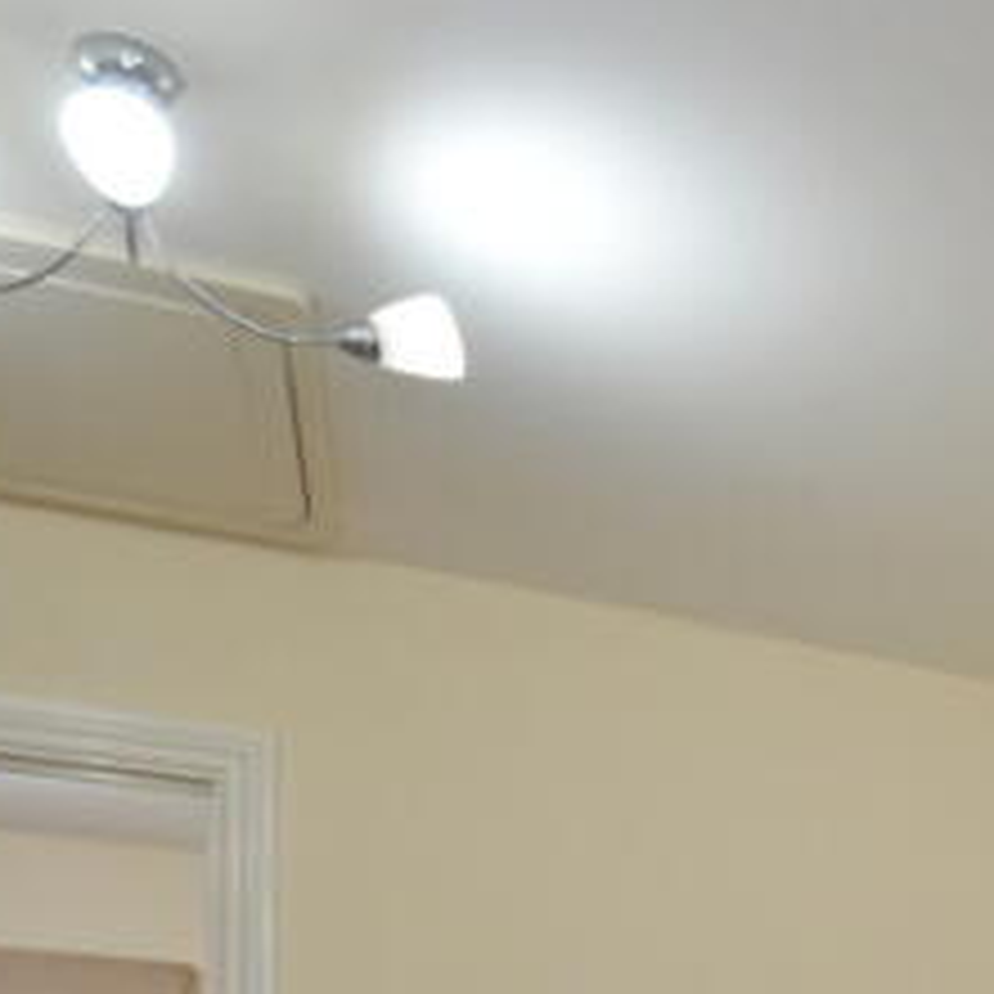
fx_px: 1917
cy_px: 1419
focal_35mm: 59
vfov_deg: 24.0
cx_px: 1664
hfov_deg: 21.7
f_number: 4
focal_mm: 10
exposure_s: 1/160
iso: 800
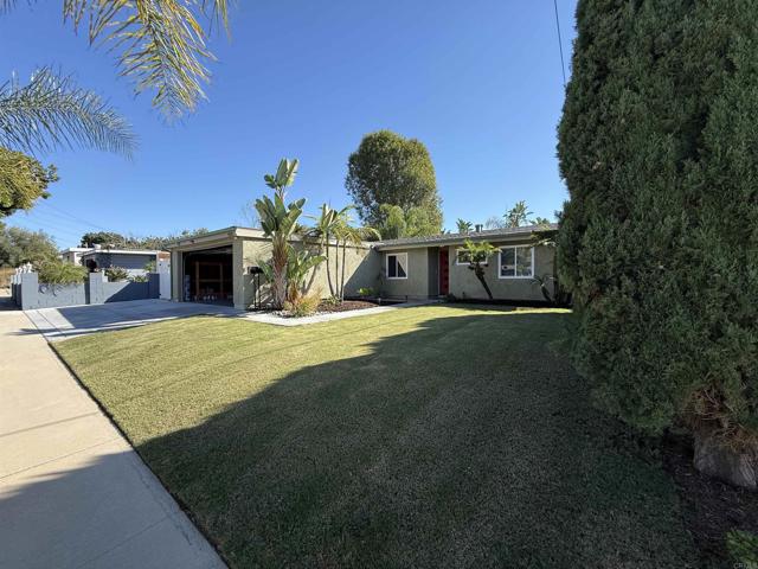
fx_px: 307
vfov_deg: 85.7
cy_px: 284
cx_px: 379
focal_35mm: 14
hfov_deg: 102.1
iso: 50
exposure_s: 1/1033
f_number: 2.2
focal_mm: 2.22
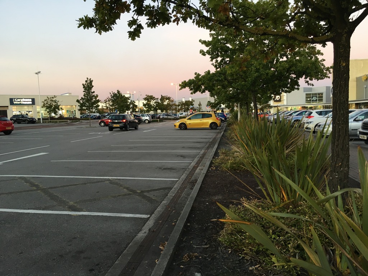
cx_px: 184
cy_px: 138
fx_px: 308
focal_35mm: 29
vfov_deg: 48.2
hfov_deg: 61.7
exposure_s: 1/33
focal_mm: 4.15
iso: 80
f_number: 2.2
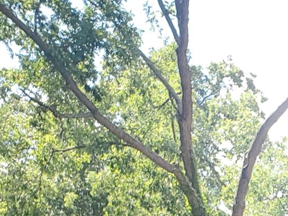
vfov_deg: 9.0
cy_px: 577
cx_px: 520
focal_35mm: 142
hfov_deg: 12.6
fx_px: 1182
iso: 50
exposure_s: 1/215
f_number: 2.4
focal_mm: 4.3
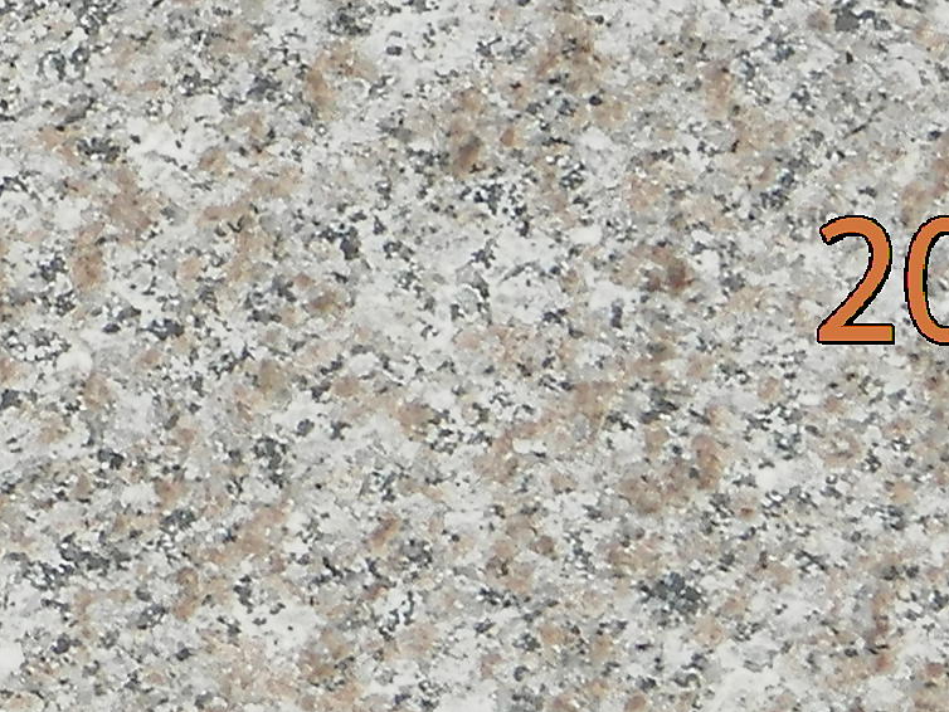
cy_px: -1429
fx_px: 13739
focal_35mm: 501
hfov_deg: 3.9
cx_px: -836
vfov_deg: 2.9
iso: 80
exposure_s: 1/500
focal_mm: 14.6
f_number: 4.2
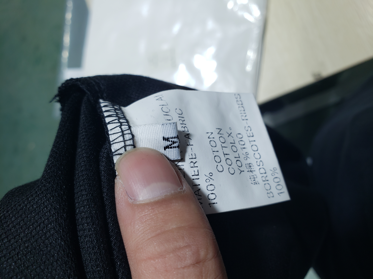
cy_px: 140
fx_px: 280
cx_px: 186
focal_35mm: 26
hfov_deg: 67.3
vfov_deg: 53.1
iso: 50
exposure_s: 1/100
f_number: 2.4
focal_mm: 4.3
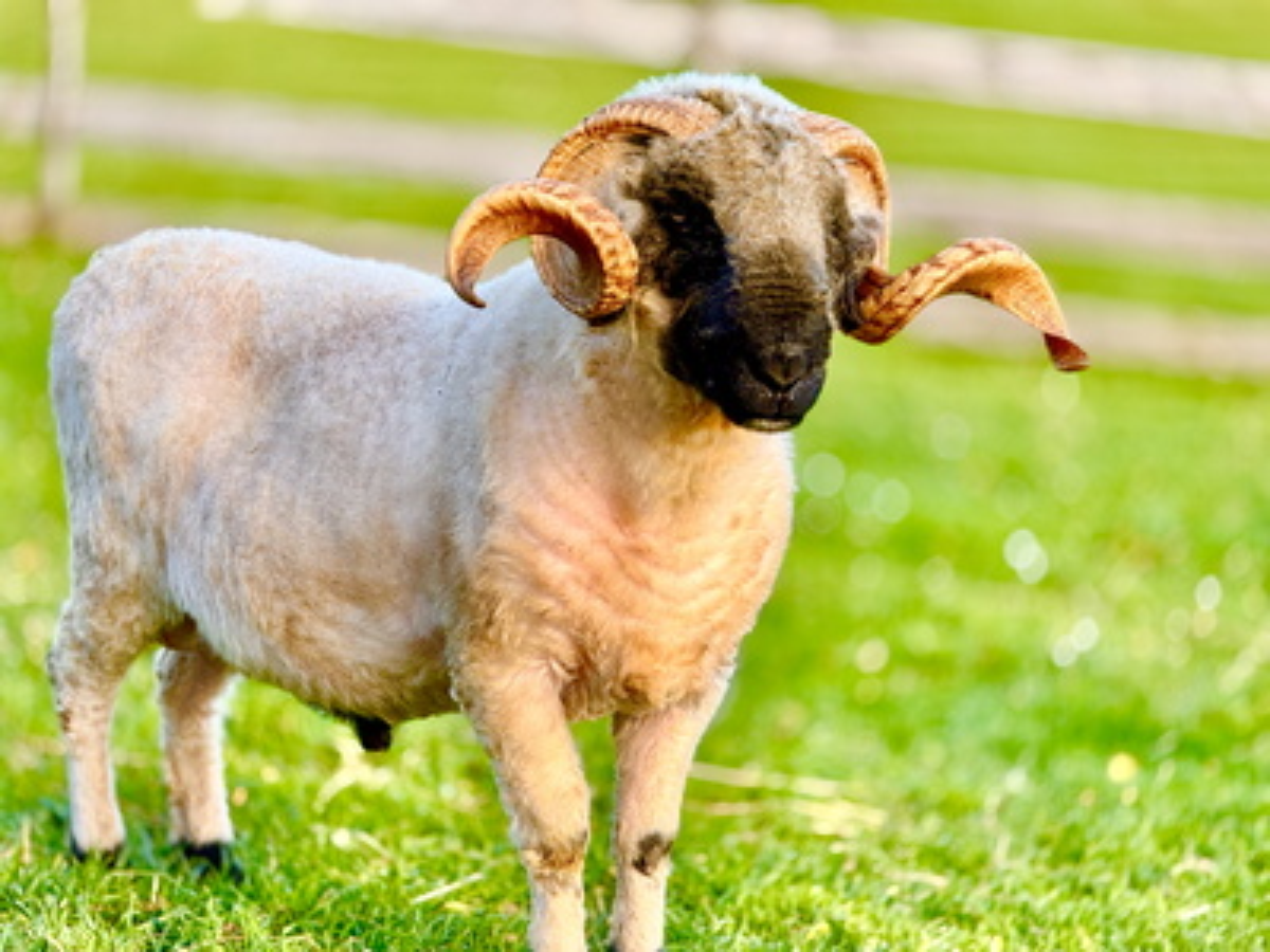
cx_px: 635
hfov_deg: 16.4
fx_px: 4403
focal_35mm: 120
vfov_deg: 12.3
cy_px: 476
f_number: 2.8
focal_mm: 15.66
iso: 50
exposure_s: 1/231
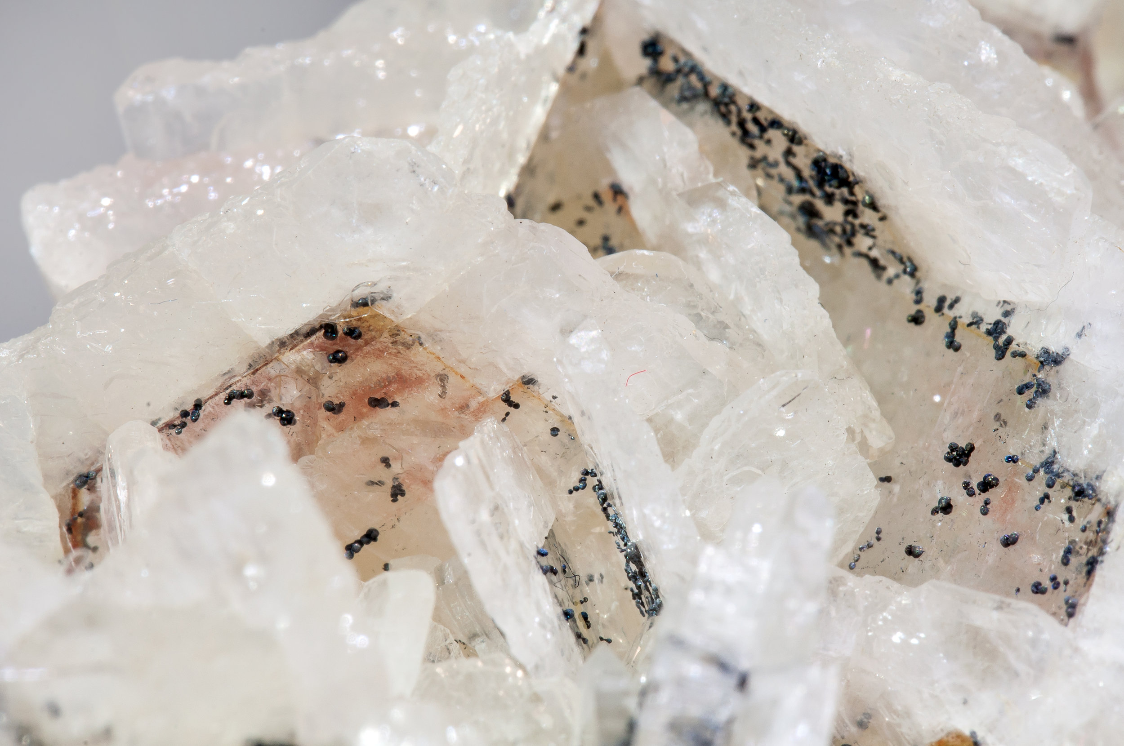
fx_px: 2806
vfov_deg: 15.1
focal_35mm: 90
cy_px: 373
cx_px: 562
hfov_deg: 22.6
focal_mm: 60
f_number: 25
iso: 250
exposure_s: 1.6
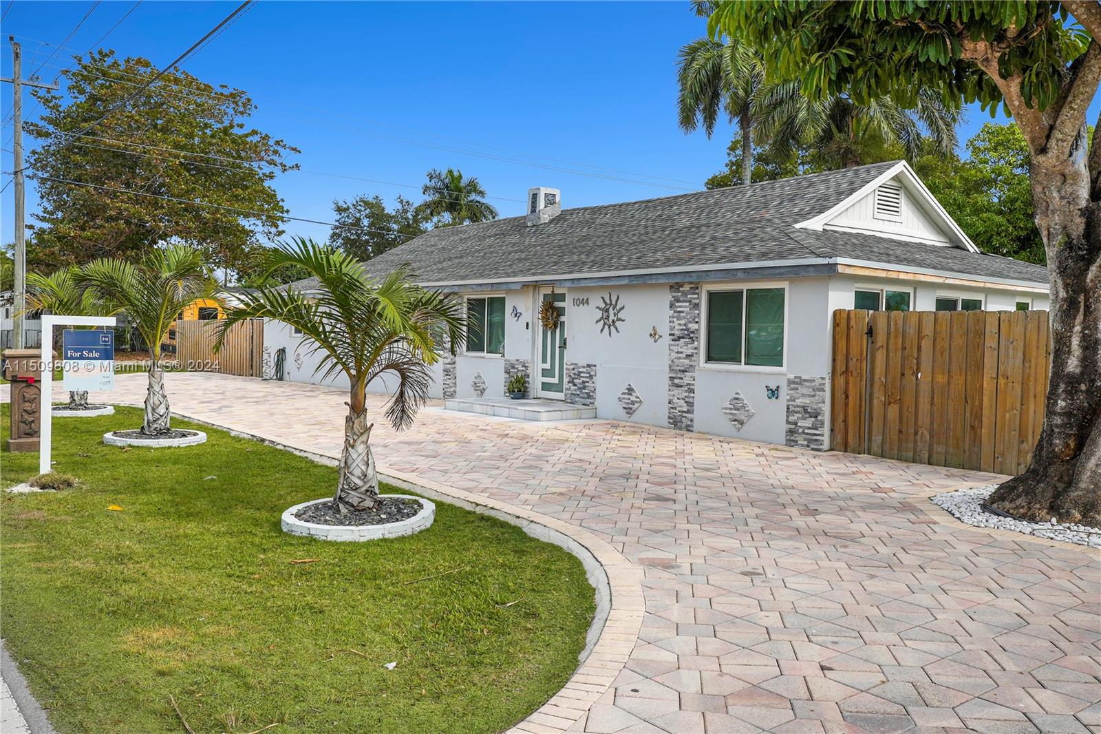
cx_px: 550
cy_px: 367
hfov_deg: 61.9
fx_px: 917
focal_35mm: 30
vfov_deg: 43.6
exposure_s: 1/1000
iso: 125
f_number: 8
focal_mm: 20
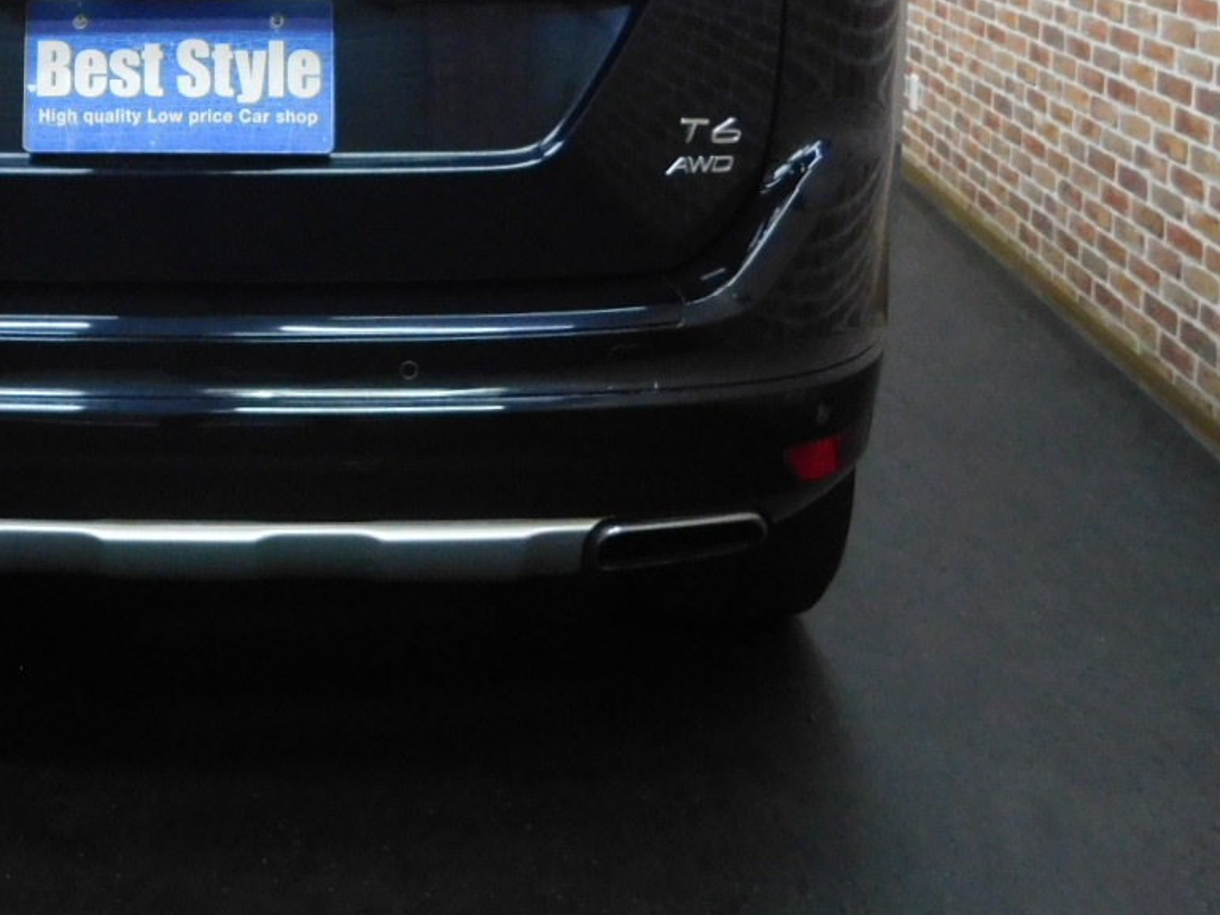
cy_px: 29
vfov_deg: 28.6
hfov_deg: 37.6
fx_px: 1691
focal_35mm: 48
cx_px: 170
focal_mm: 4
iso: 400
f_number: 3
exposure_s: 1/30
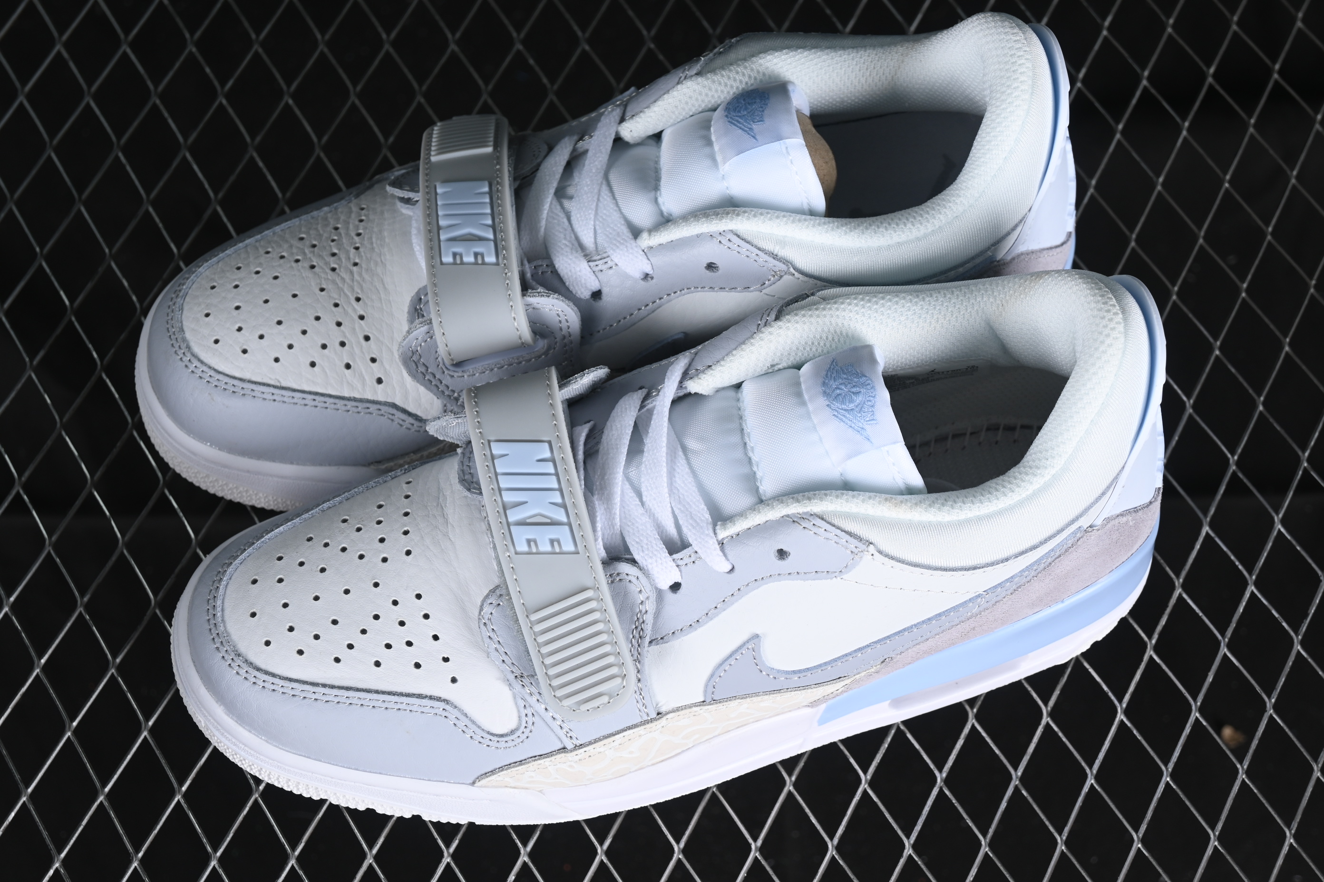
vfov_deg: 18.2
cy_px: 441
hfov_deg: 27.0
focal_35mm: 75
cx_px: 662
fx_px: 2758
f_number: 7.1
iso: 160
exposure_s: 1/80
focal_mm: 50
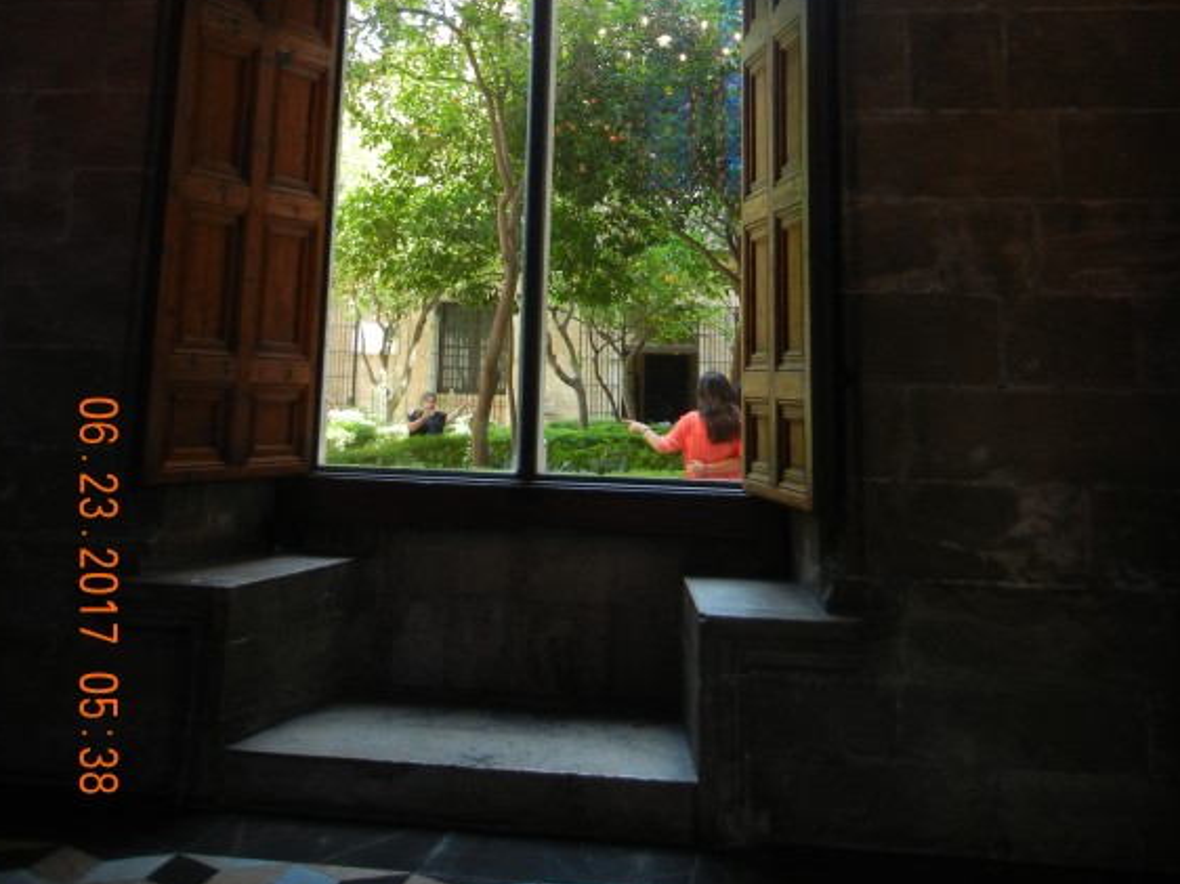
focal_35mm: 41
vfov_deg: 33.3
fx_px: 1397
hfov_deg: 45.8
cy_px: 86
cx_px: 577
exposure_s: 1/56
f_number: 3.5
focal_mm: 5.4
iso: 160
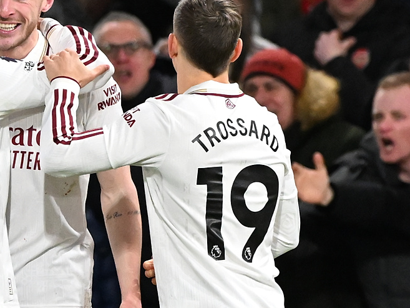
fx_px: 8316
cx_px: 57
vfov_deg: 2.1
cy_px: 155
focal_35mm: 702
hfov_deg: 2.8
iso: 5000
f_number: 4
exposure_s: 1/1600
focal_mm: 400
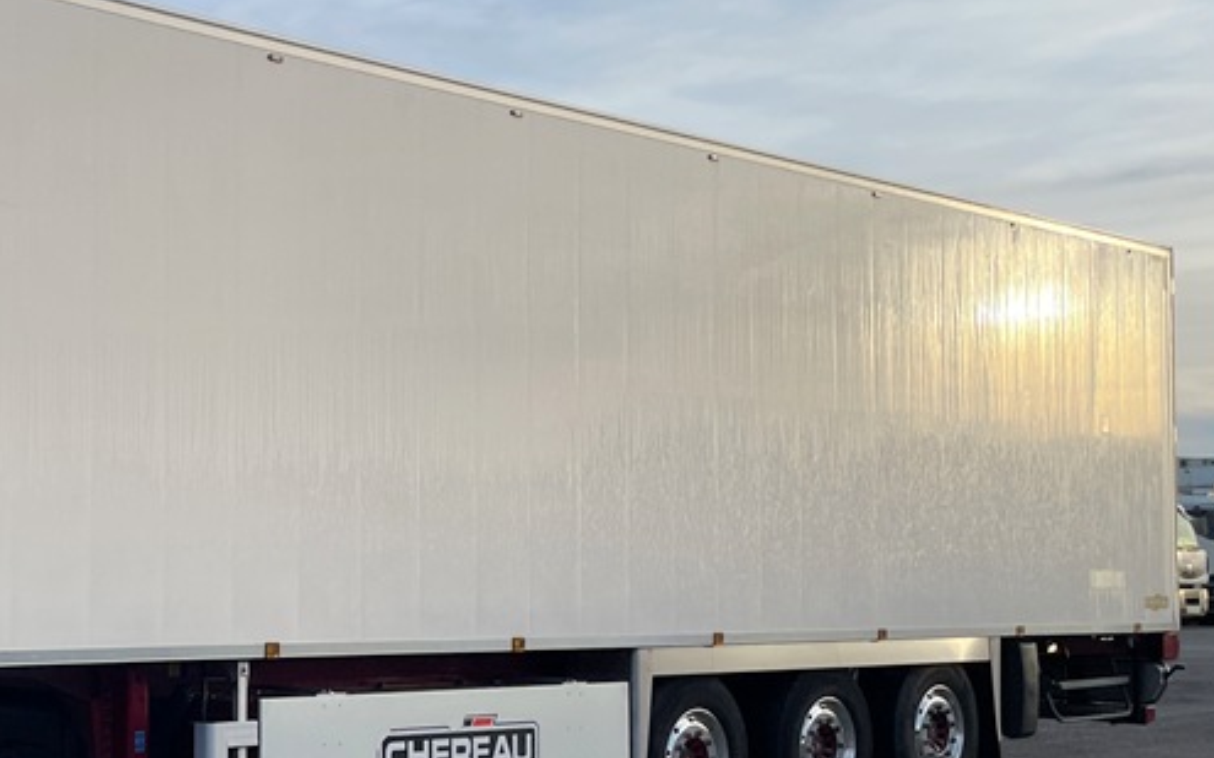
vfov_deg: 22.7
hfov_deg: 33.7
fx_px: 1885
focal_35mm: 57
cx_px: 110
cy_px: 451
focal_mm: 4.2
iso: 32
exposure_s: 1/1383
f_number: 1.6
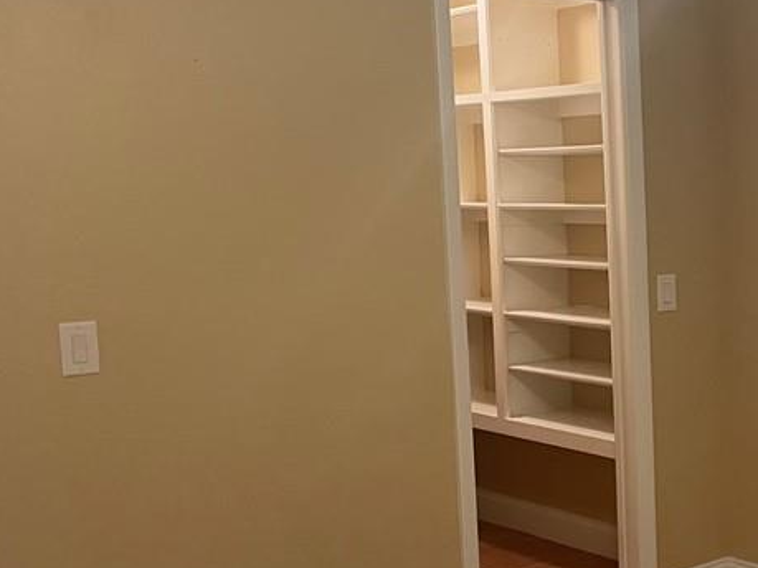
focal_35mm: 58
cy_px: 376
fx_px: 1270
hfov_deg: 30.2
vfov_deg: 25.1
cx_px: 812
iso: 320
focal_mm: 4.2
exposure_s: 1/60
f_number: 1.6
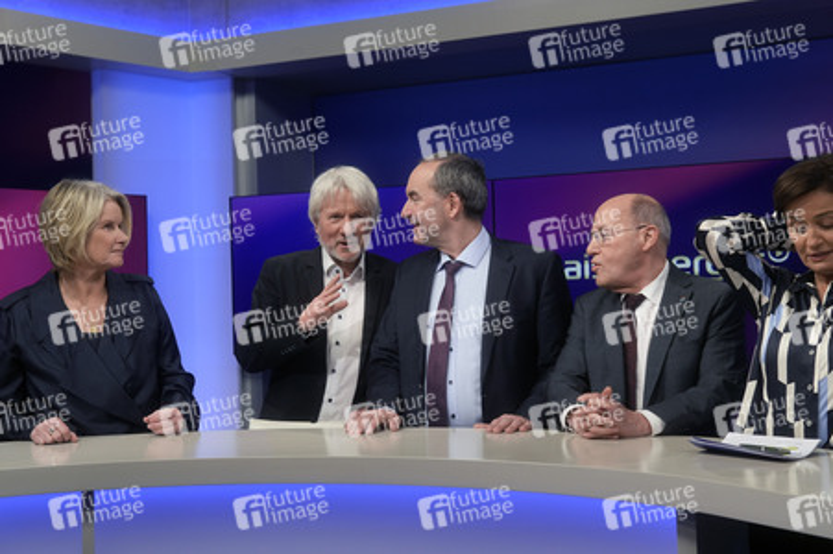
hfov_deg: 43.6
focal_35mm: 45
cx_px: 416
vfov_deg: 29.8
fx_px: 1040
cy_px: 277
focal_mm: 30
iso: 640
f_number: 3.5
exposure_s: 1/125
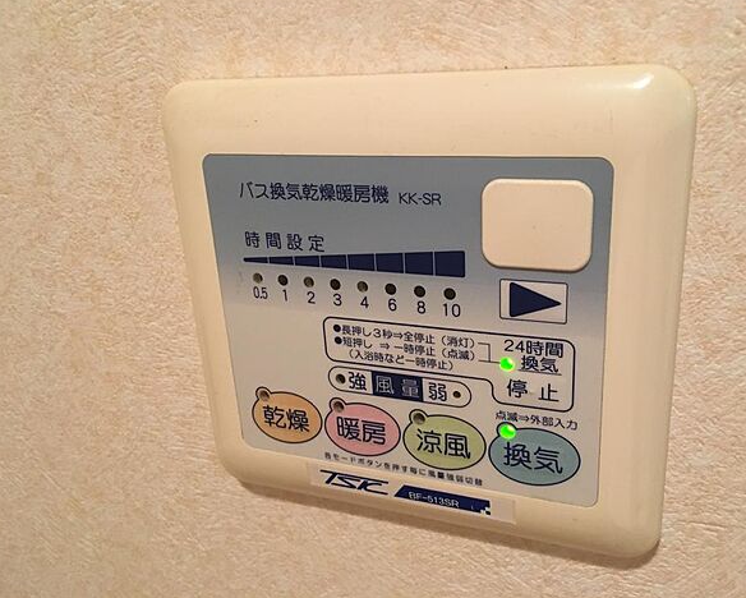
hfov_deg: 57.1
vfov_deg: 47.2
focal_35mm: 31
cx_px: 399
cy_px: 294
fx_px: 685
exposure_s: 1/30
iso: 125
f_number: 2.2
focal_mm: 4.15
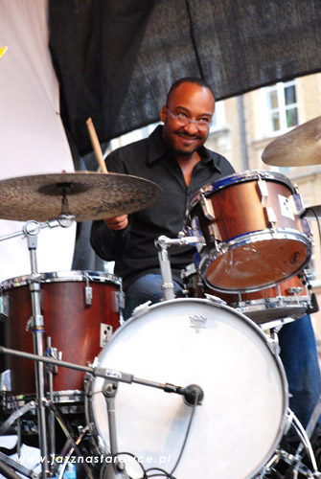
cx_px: 160
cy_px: 240
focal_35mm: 142
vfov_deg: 14.4
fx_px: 1899
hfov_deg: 9.7
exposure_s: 1/30
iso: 1250
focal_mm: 95
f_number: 5.6
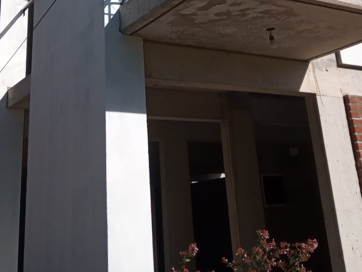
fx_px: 607
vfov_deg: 24.0
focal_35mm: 58
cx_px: 172
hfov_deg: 33.2
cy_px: -8
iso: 111
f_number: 2
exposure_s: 1/1931
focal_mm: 3.4
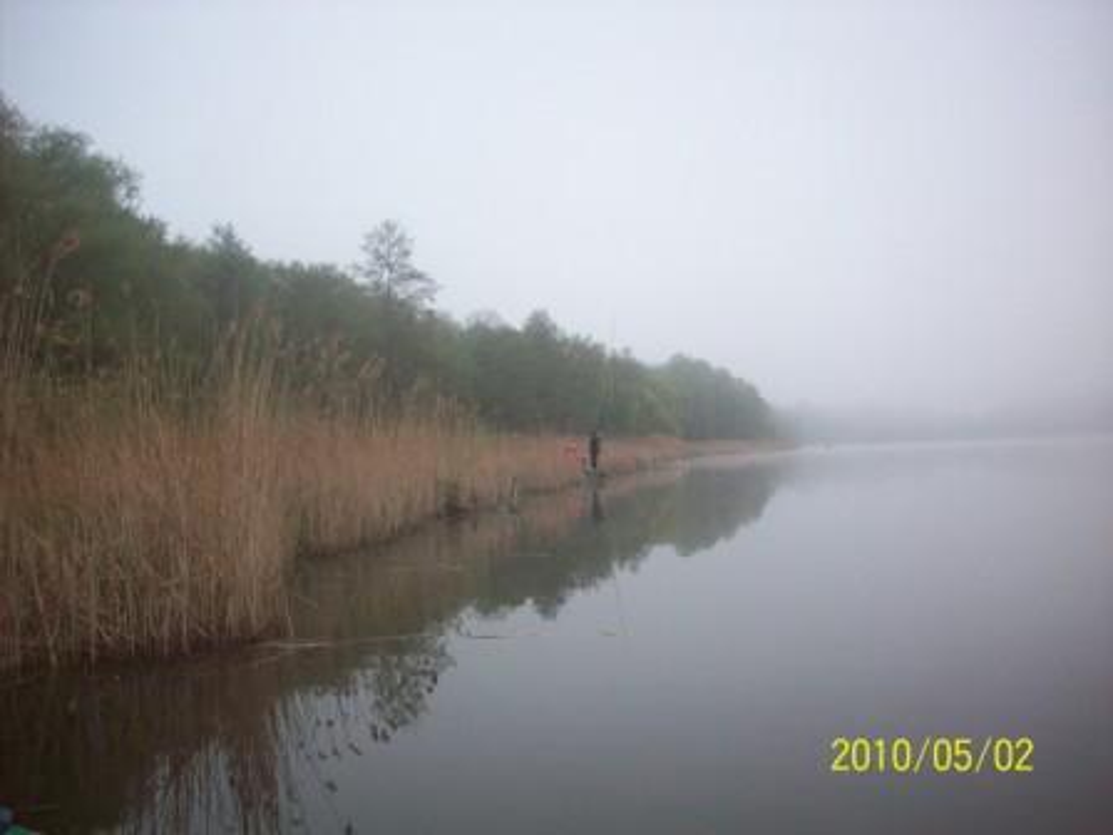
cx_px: 556
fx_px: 1190
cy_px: 418
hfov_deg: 50.1
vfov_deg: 38.7
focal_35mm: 37
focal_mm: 6.2
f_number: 2.8
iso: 102
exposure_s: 1/128
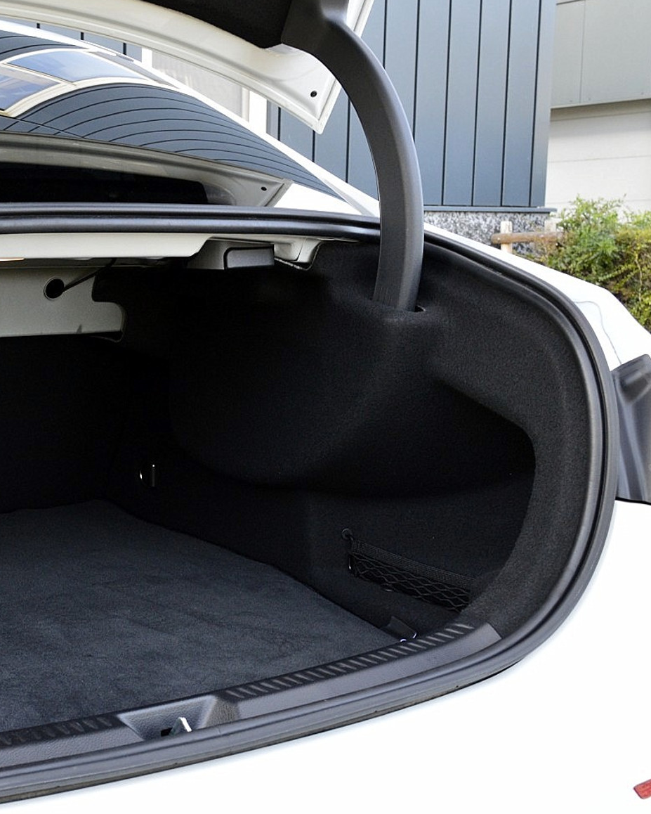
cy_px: 429
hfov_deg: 25.9
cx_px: 11
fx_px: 1348
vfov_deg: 33.6
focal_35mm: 56
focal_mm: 24
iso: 720
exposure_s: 1/60
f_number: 8
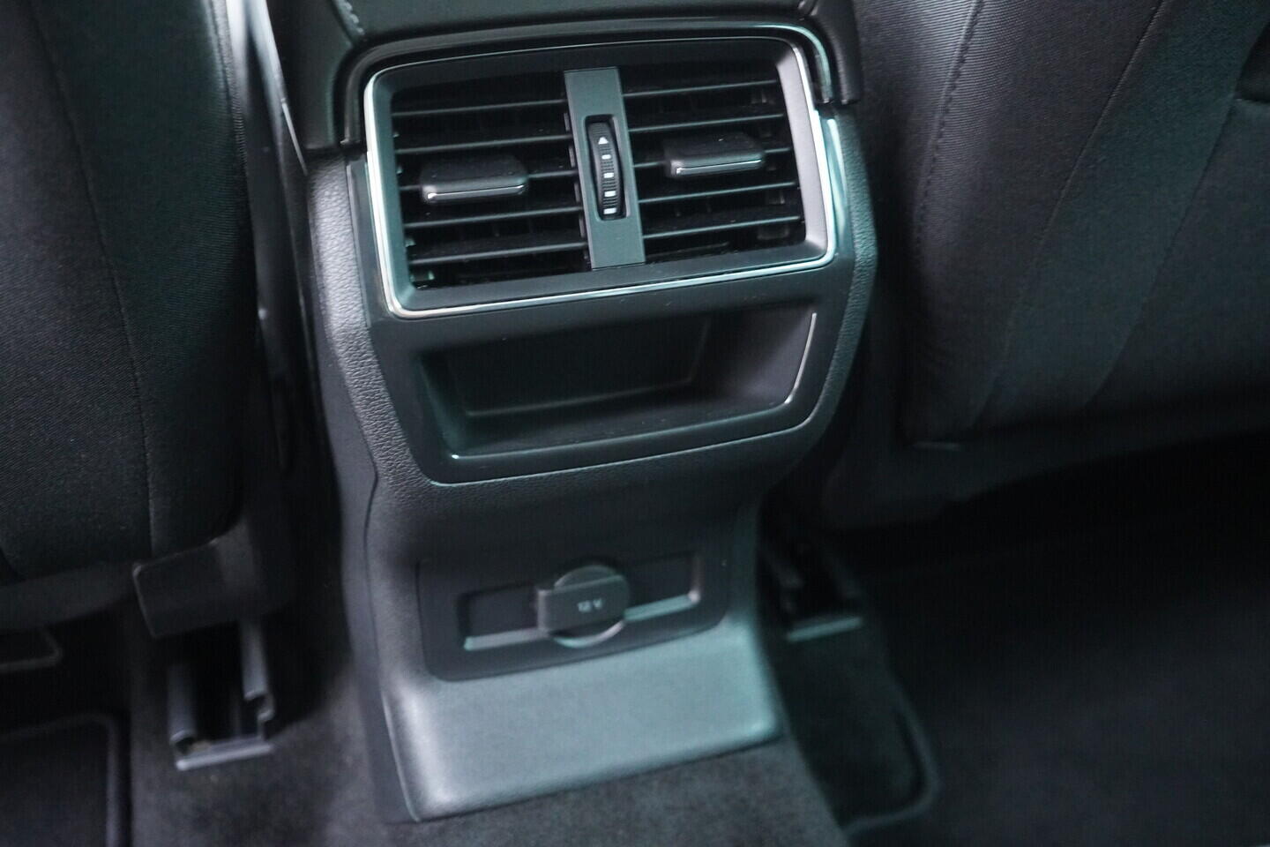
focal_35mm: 36
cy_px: 424
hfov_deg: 53.1
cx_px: 635
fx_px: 1270
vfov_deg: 36.9
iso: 5000
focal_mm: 24
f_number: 2.8
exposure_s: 1/40
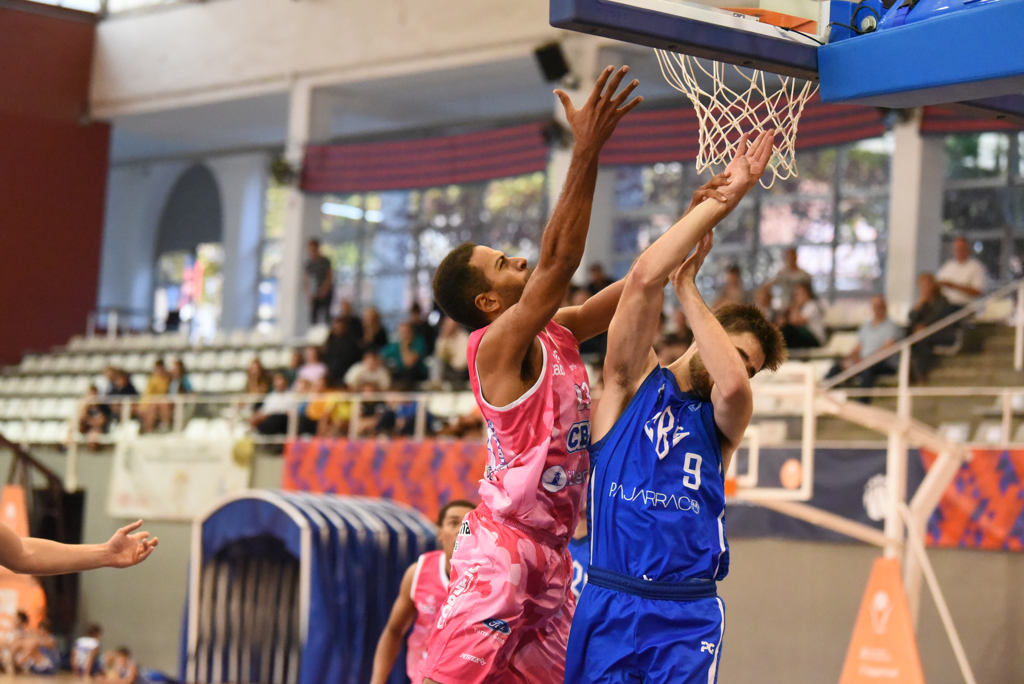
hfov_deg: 19.4
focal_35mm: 105
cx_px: 512
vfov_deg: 13.1
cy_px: 342
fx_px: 2988
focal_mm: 105
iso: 12800
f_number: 3.2
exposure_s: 1/1250
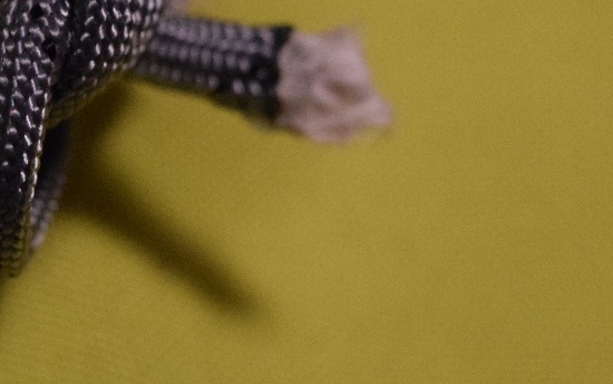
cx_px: 11
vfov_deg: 7.7
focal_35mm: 171
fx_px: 2857
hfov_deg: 12.1
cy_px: 37
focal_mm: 38
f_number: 4.8
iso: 3200
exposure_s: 1/80
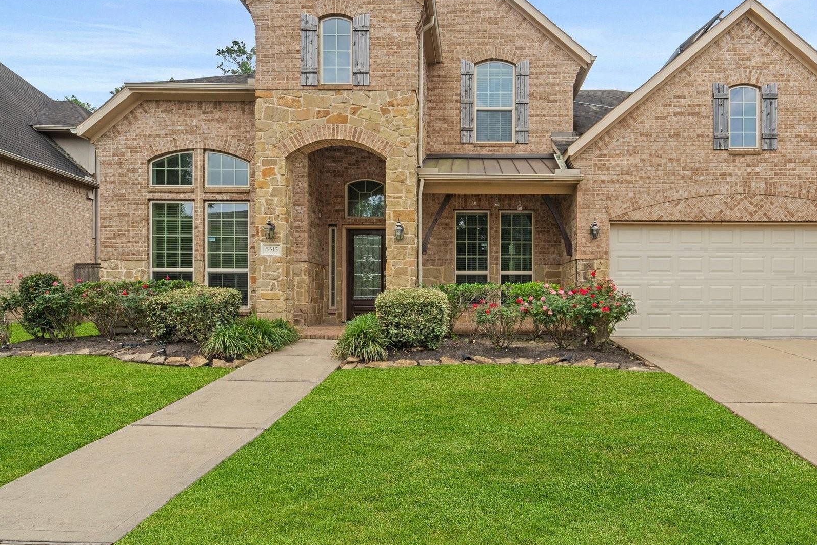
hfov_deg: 89.1
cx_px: 483
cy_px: 203
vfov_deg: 66.3
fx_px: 408
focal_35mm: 18
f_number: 9
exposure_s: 1/320
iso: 320
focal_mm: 14
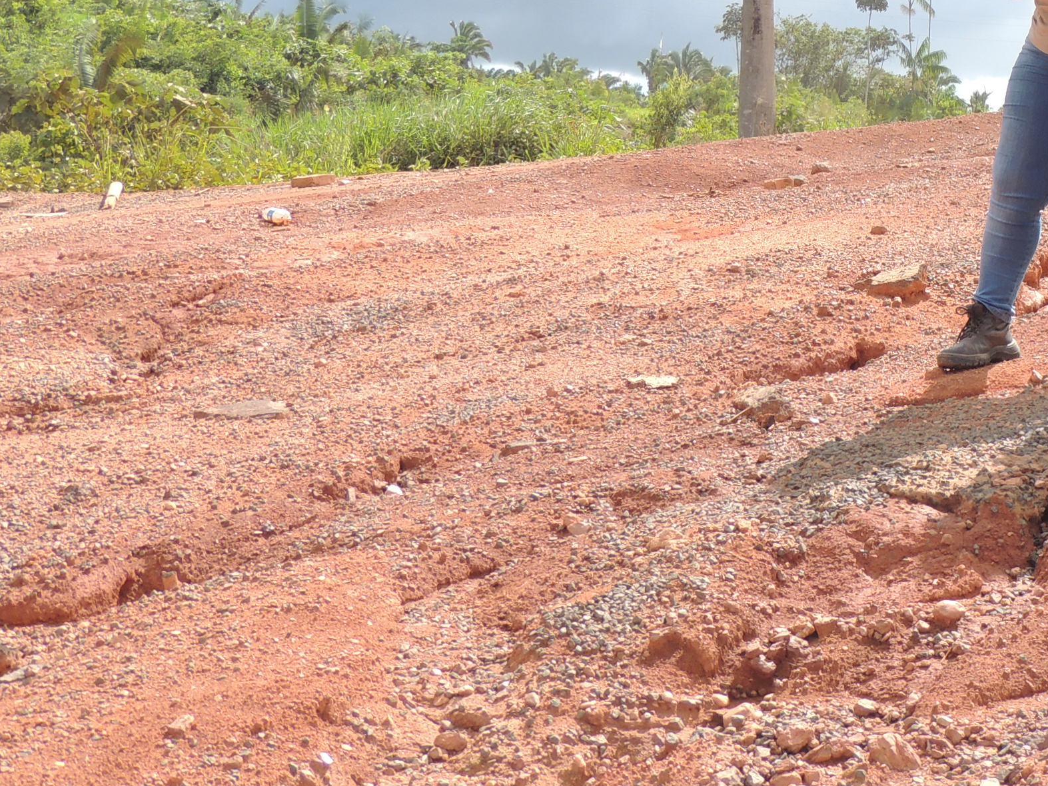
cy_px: 4
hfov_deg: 22.9
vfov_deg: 17.4
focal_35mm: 83
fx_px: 2513
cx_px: 948
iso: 100
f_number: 3.3
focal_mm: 7.1
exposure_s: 1/400
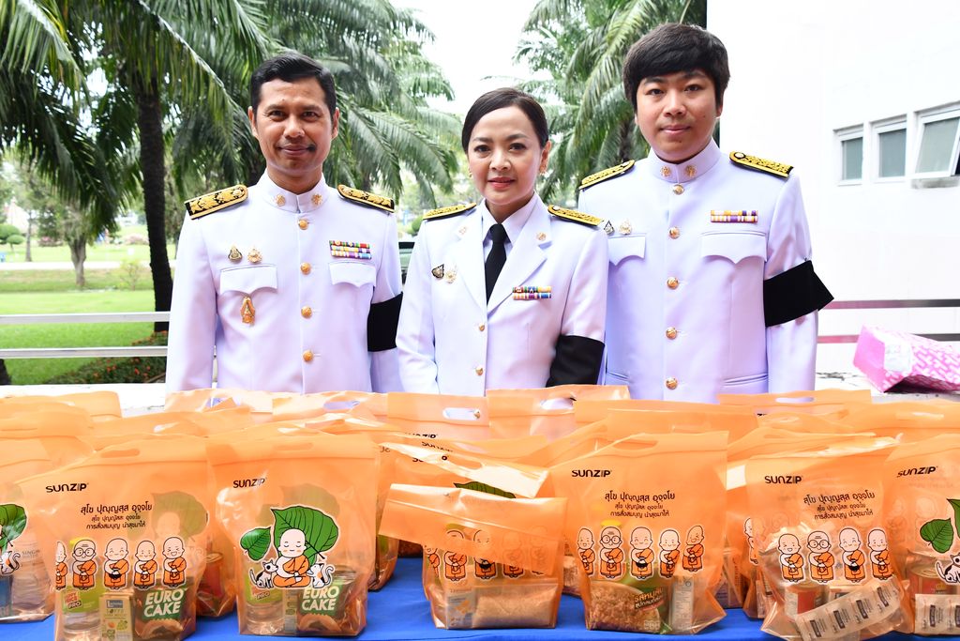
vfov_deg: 36.9
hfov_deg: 53.1
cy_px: 320
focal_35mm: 36
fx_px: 960
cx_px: 480
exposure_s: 1/200
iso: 1000
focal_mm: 24
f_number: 7.1
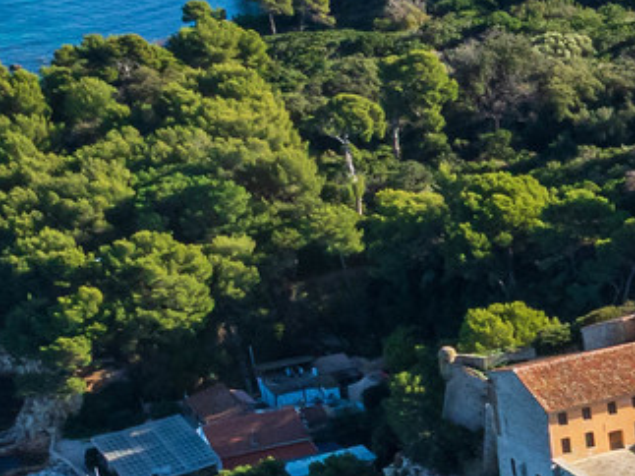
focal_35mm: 119
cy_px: 584
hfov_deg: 14.1
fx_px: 2182
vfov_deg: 12.1
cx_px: 1252
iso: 200
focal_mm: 12.3
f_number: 11
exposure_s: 1/200
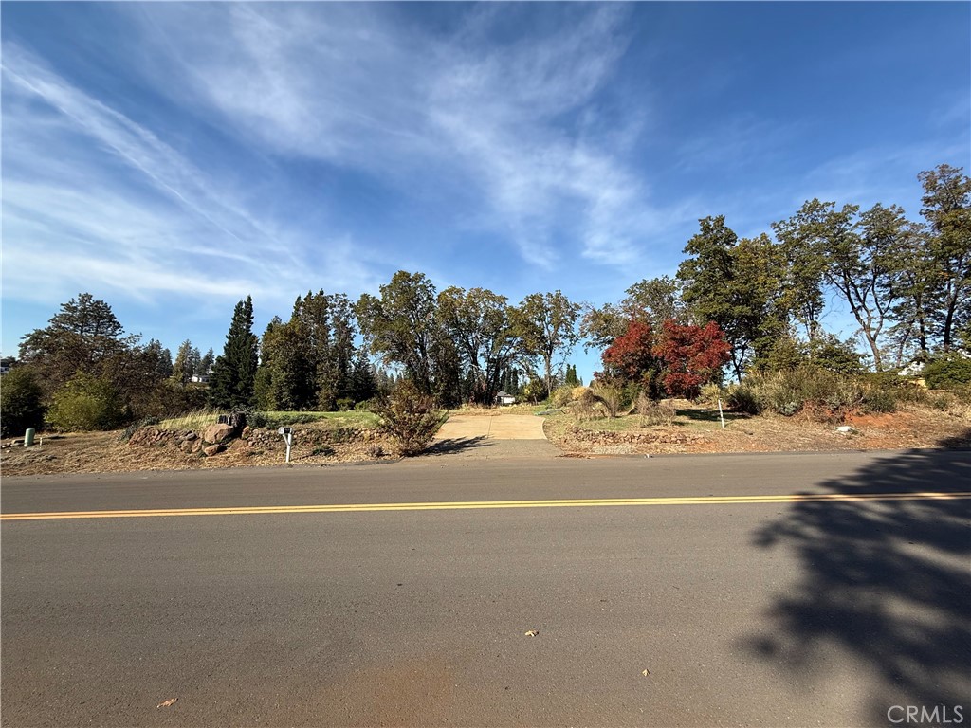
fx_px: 393
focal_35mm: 14
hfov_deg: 102.1
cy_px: 364
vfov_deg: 85.7
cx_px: 486
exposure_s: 1/1613
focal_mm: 2.22
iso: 50
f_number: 2.2
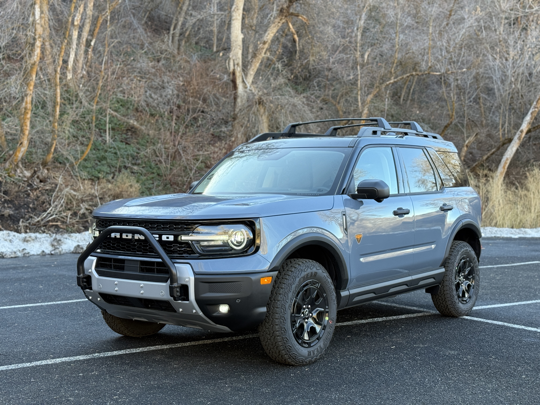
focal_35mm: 48
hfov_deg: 39.7
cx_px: 270
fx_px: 749
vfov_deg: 30.3
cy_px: 202
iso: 100
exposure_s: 1/398
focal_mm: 6.76
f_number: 1.78
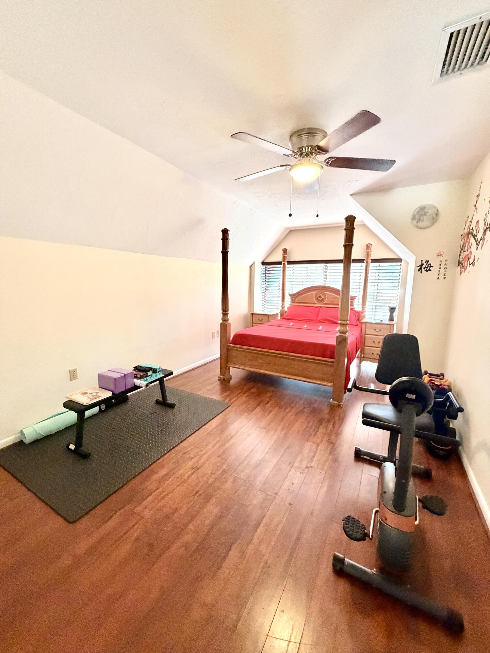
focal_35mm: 14
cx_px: 245
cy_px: 326
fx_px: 264
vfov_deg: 102.1
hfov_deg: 85.7
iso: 500
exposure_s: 1/60
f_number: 2.2
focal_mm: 2.22
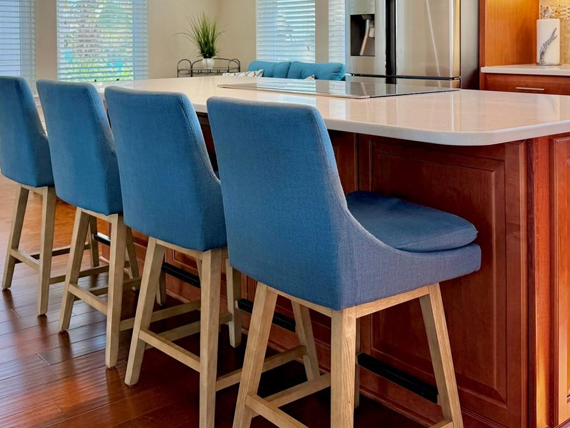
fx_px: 708
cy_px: 56
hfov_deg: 43.8
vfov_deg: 32.2
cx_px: 321
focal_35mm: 43
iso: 80
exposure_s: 1/163
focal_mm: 6.76
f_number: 1.78
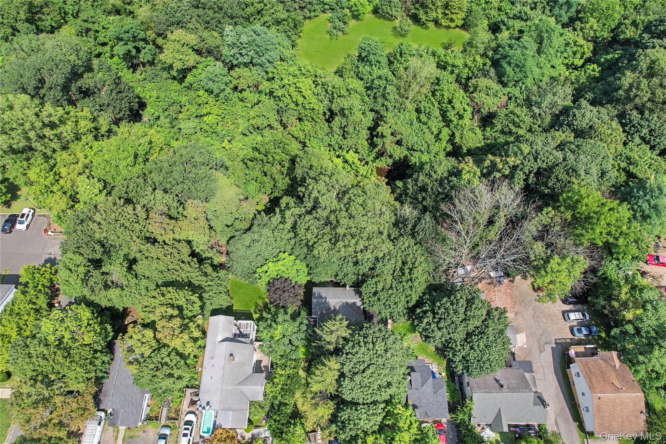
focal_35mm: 22
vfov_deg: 57.2
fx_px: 407
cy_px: 222
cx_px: 333
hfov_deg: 78.6
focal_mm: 8.38
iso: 100
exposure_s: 1/1250
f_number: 2.8
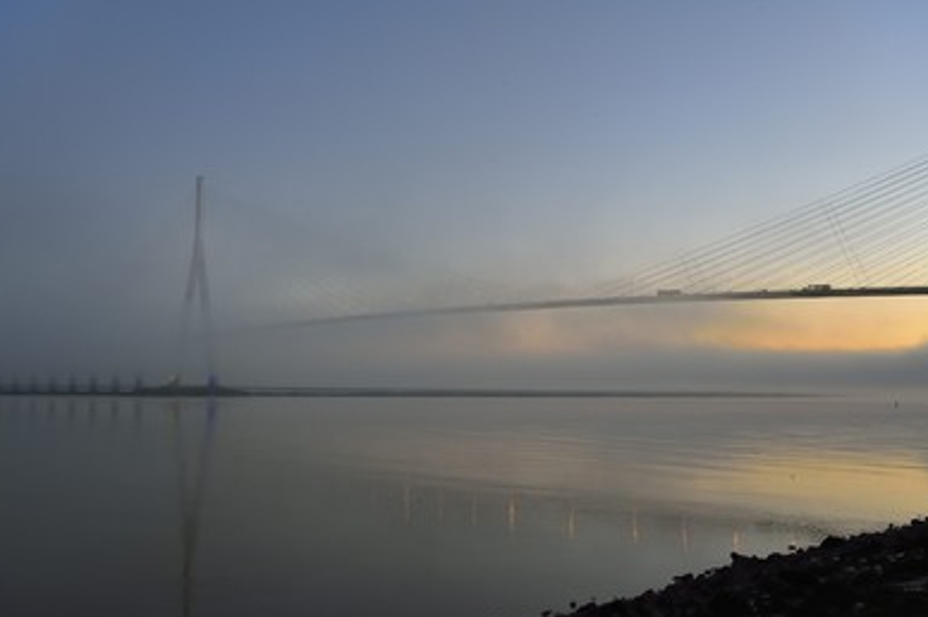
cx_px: 469
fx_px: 1004
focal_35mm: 39
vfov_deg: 34.1
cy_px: 325
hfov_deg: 49.6
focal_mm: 36
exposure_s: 1/50
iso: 800
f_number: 5.6
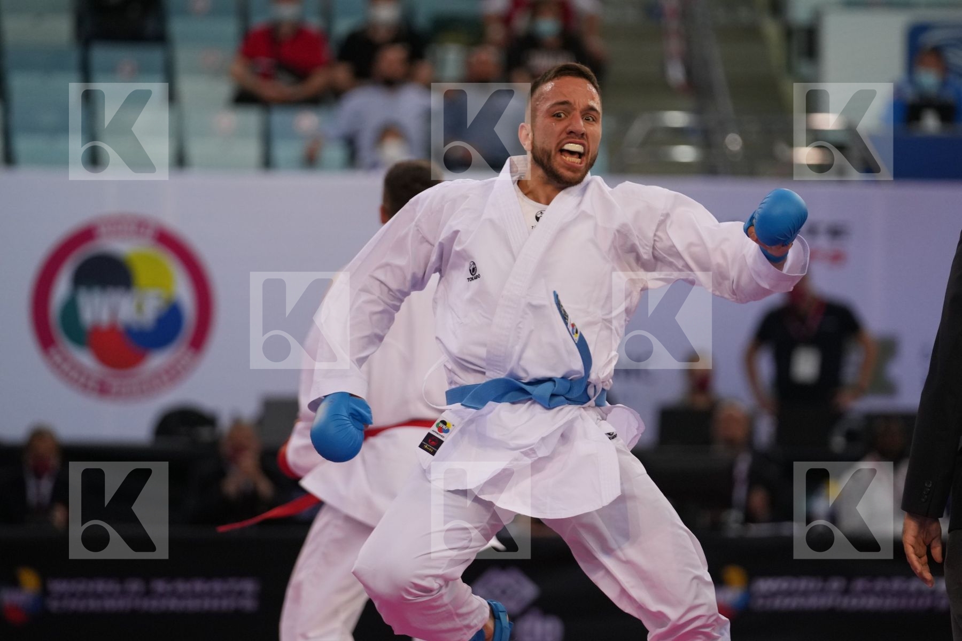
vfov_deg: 5.1
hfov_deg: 7.7
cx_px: 481
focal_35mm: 267
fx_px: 7134
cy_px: 320
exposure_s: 1/1000
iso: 1600
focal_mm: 178
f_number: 2.8
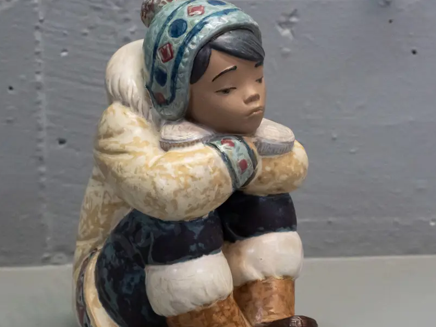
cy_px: 181
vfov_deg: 22.9
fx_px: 806
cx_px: 208
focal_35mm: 64
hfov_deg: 30.3
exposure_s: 1/200
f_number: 5.6
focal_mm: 25
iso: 3200
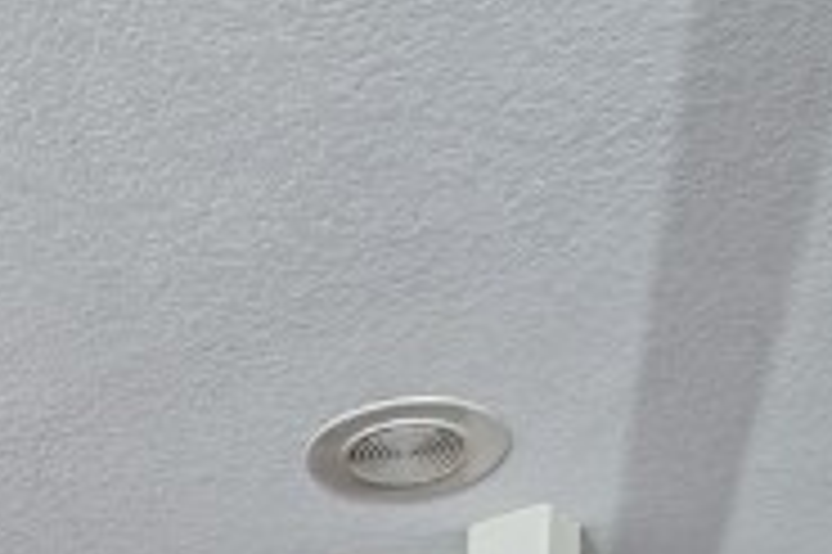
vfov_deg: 13.2
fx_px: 1732
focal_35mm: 75
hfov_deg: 25.7
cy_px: 1351
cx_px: 0
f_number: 2.2
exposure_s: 1/40
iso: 125
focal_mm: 1.74
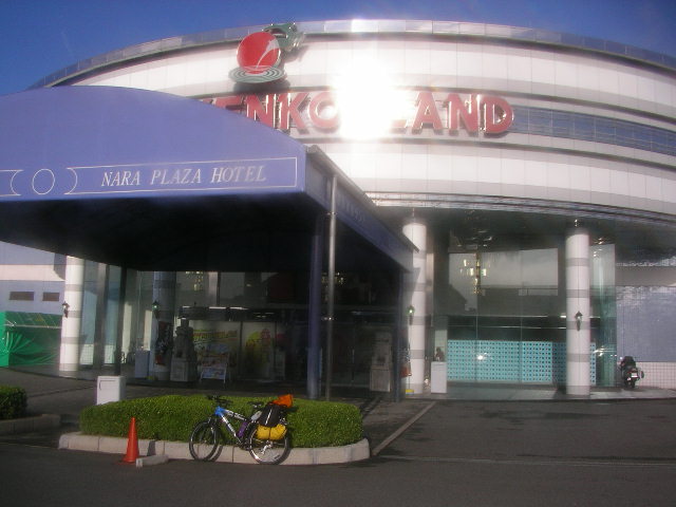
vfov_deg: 38.7
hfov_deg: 50.1
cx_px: 338
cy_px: 254
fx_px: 723
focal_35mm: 37
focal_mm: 5.7
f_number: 2.8
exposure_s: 1/400
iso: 50
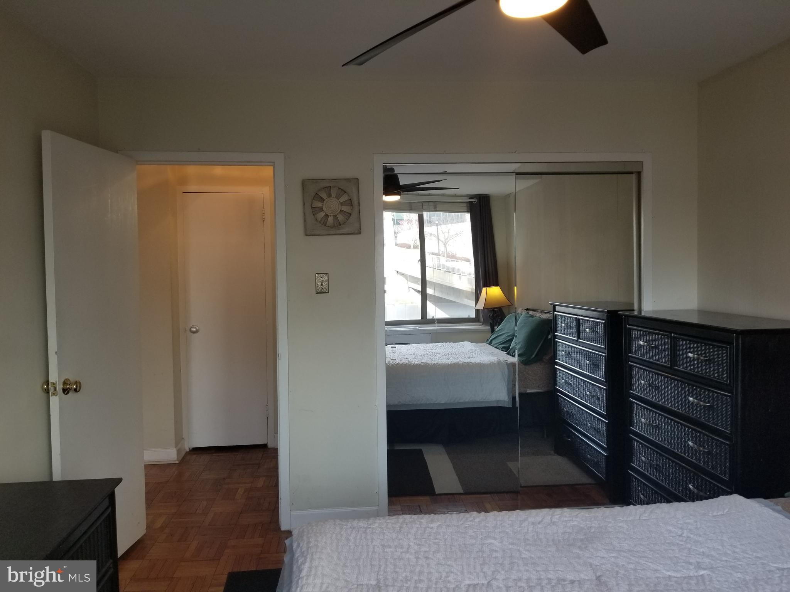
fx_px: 593
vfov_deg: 53.1
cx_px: 395
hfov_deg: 67.3
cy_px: 296
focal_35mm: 26
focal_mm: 4.25
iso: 64
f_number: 1.7
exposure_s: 1/120
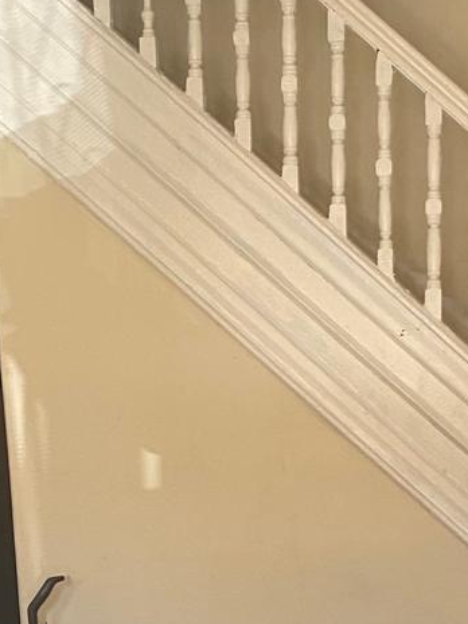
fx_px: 1550
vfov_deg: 21.8
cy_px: 654
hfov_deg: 17.1
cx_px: 295
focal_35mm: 86
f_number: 1.8
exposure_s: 1/95
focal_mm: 4.25
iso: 125
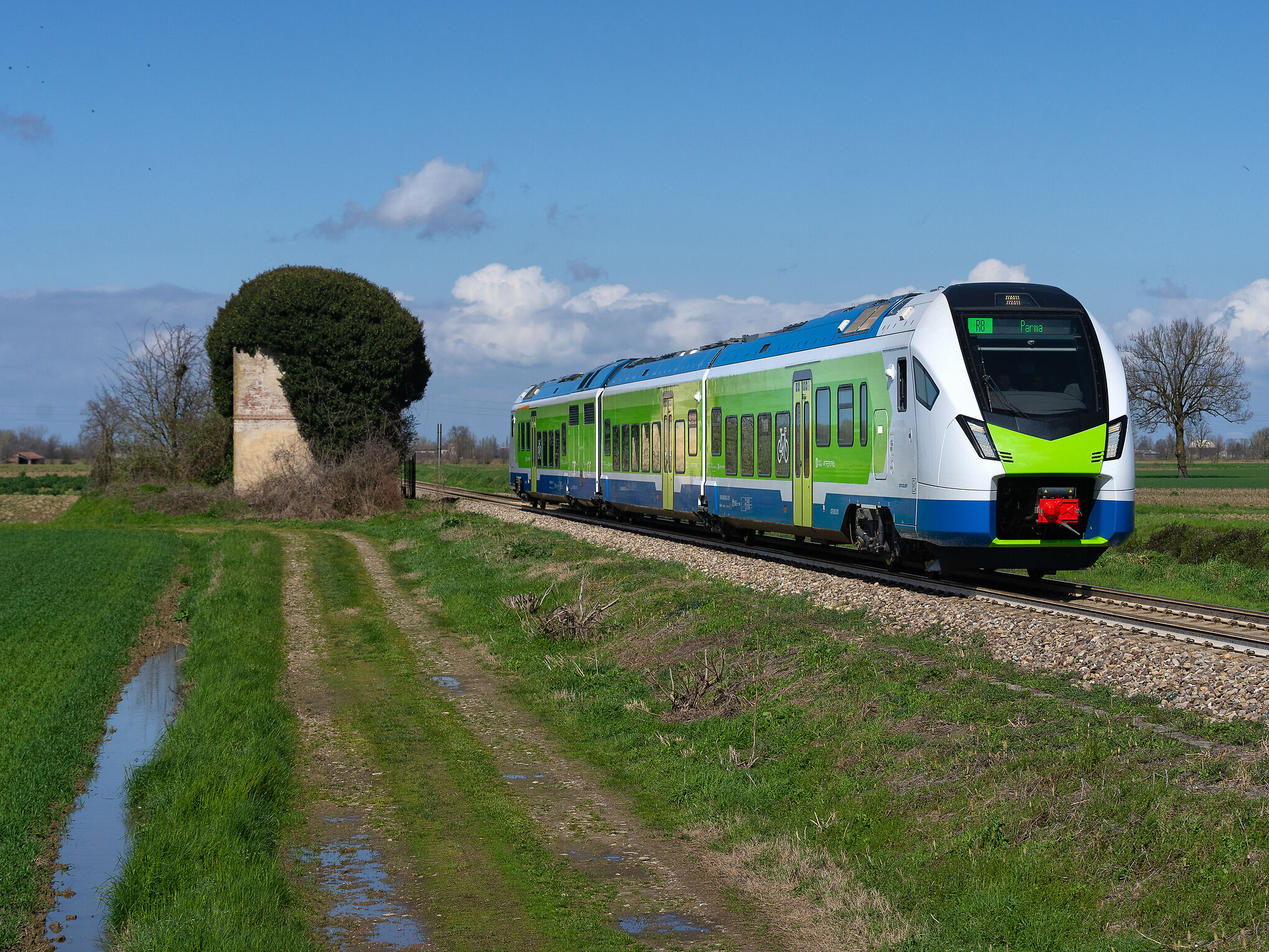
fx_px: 2933
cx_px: 725
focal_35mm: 80
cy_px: 460
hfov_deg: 24.4
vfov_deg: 18.4
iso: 400
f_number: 8
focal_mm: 71
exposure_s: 1/2500
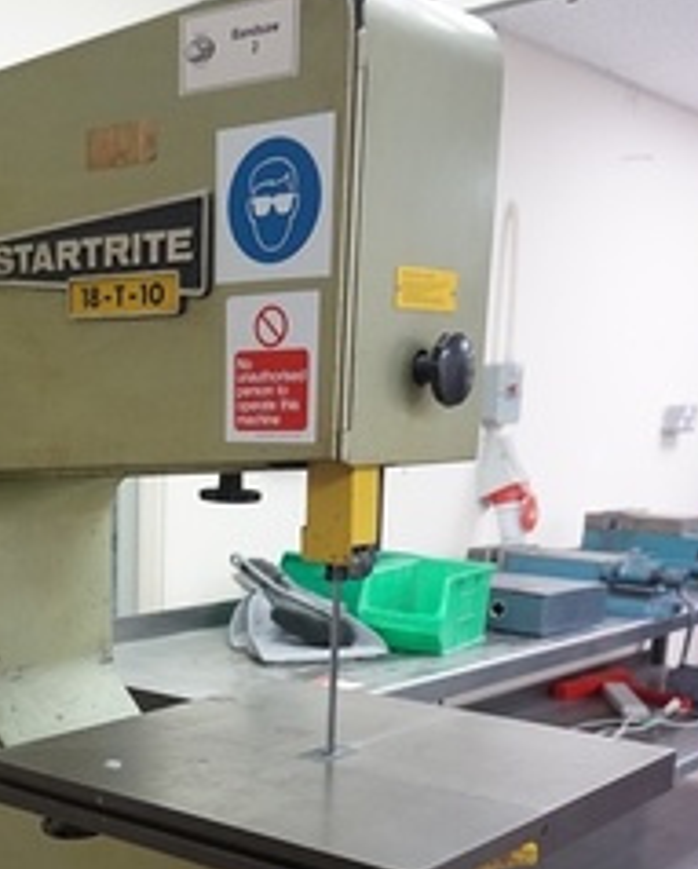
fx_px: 1314
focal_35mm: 51
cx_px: 168
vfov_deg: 34.4
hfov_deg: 29.2
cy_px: 792
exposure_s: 1/160
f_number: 4
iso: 1000
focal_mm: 18
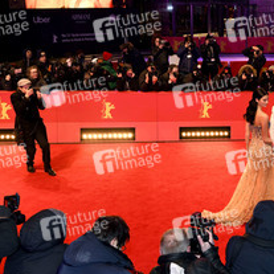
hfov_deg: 34.1
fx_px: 430
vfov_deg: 35.3
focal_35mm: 48
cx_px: 224
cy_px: 126
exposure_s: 1/200
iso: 1250
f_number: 5
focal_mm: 26
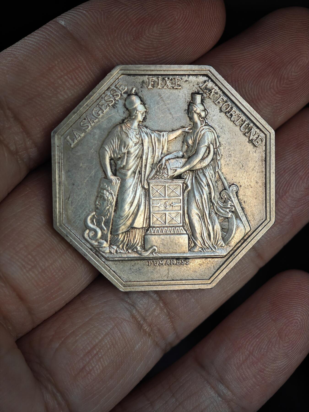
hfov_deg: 19.6
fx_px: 893
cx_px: 154
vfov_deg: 26.0
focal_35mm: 75
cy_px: 206
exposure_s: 1/100
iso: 250
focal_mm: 12.28
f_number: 1.8
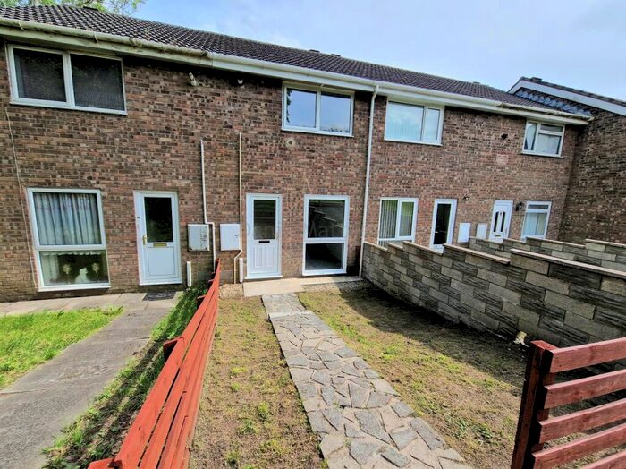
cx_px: 313
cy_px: 234
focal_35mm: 13
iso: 50
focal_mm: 2.2
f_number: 2.2
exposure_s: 1/2000
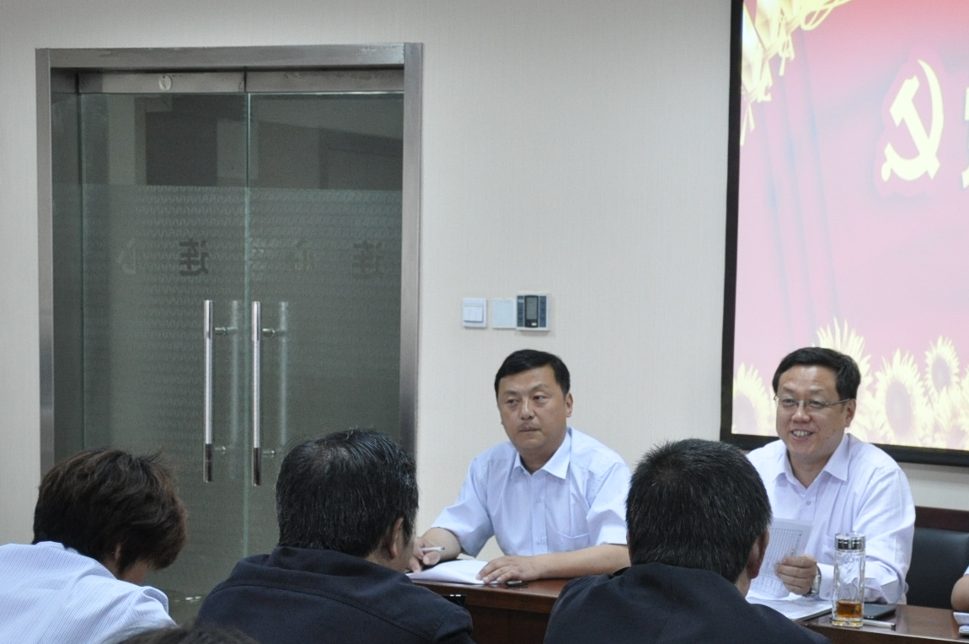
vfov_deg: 19.3
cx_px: 797
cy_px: 478
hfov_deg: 28.2
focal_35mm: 70
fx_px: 1880
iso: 900
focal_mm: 25
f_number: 4
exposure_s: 1/30
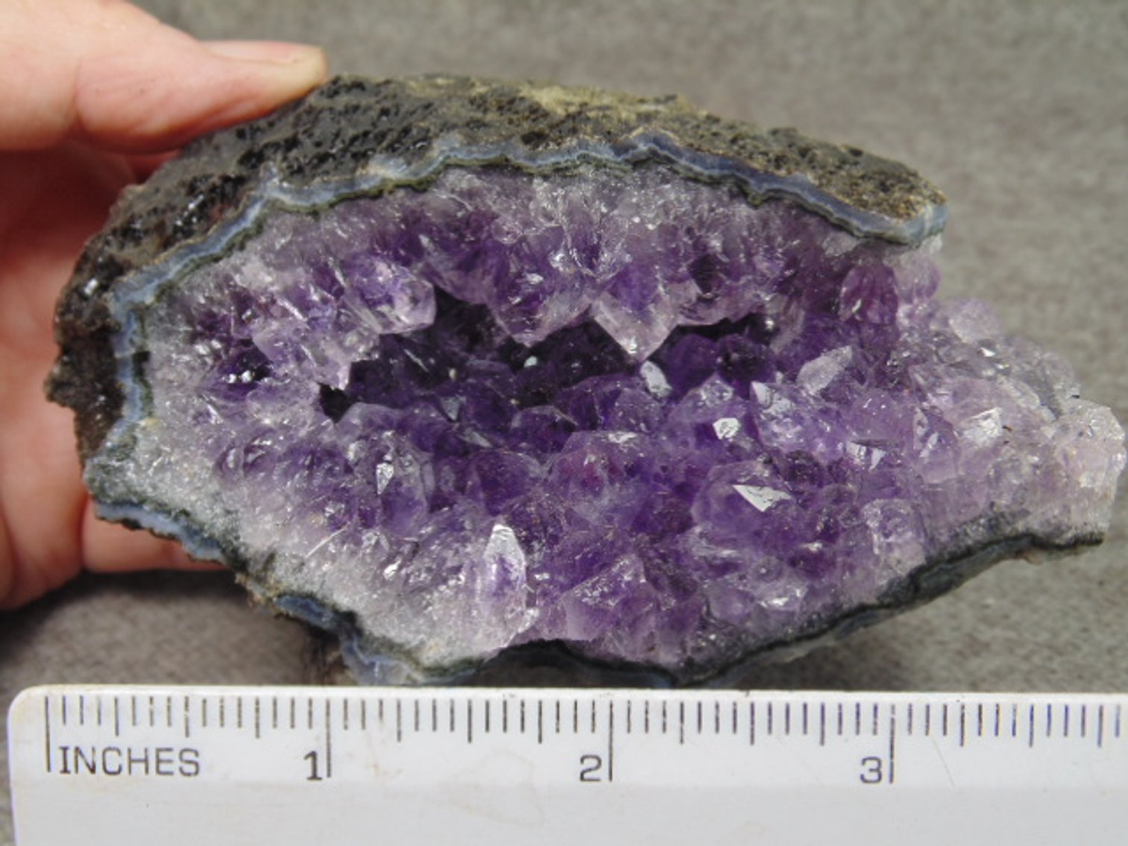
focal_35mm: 41
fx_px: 1336
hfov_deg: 45.8
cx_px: 564
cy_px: 423
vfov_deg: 35.1
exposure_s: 1/60
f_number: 3.6
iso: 80
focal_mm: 7.4
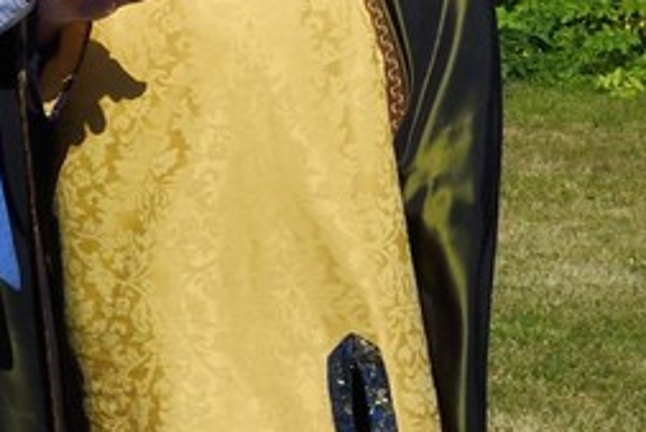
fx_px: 5440
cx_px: -1318
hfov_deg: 6.2
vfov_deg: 4.5
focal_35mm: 303
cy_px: -164
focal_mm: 48
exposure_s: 1/320
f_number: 20
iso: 200
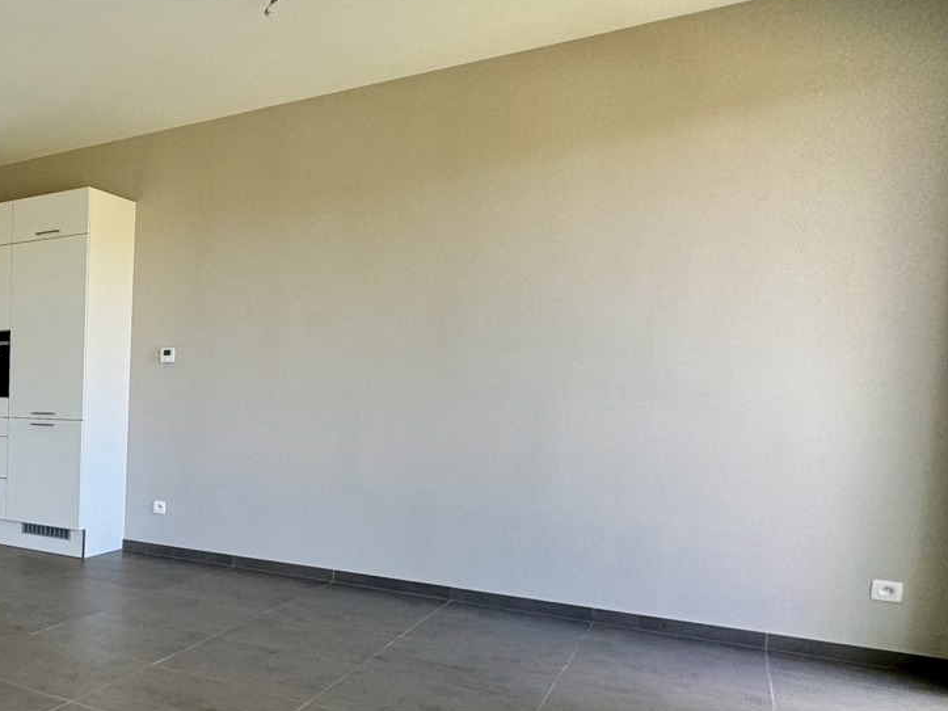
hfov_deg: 44.3
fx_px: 849
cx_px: -98
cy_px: 463
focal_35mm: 31
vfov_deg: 44.9
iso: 80
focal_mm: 2.22
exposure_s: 1/99
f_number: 2.2
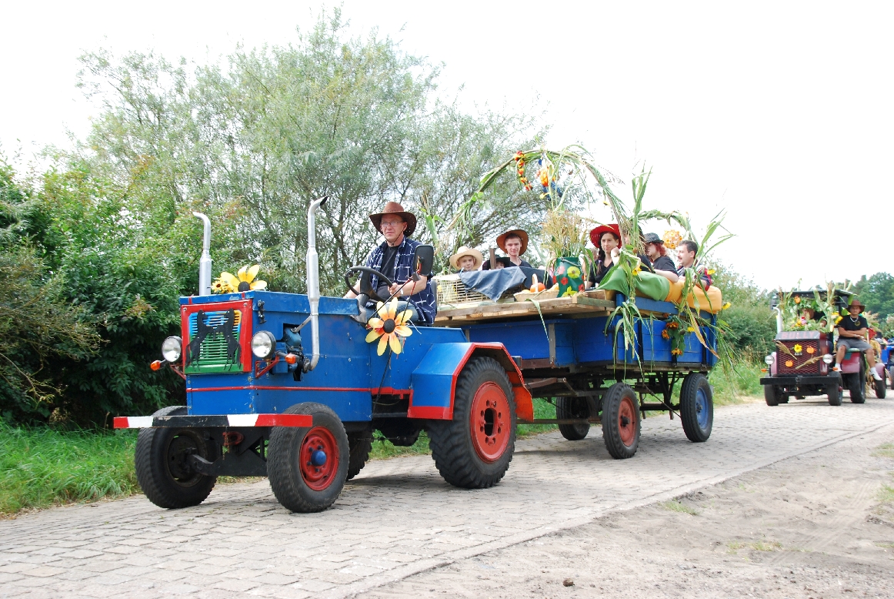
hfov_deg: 41.1
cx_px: 447
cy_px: 300
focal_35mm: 48
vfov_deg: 28.2
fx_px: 1193
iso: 200
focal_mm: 32
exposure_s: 1/100
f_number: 9
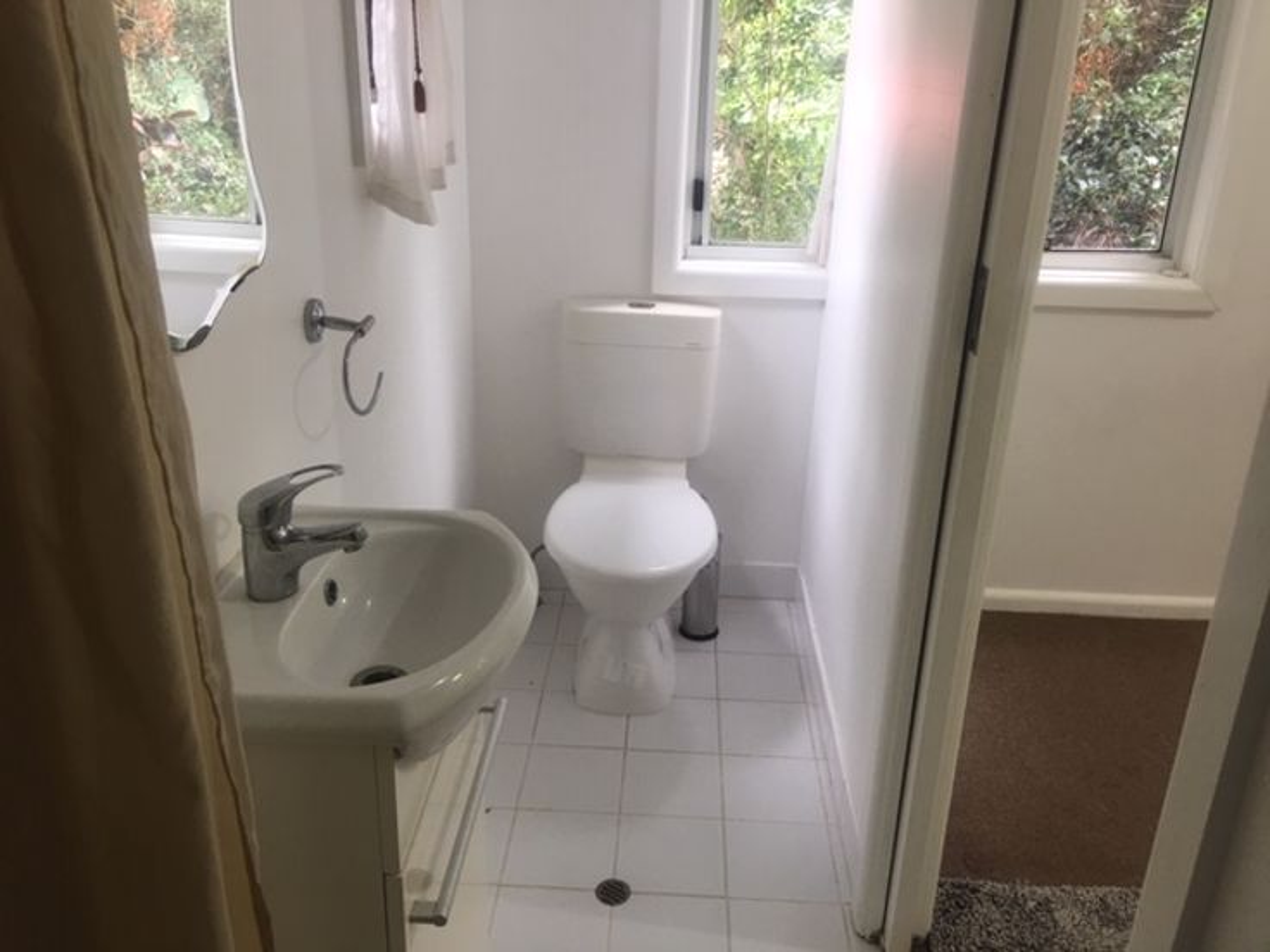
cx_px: 635
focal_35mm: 29
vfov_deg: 48.2
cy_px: 476
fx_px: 1064
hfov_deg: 61.7
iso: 50
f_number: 2.2
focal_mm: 4.15
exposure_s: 1/17
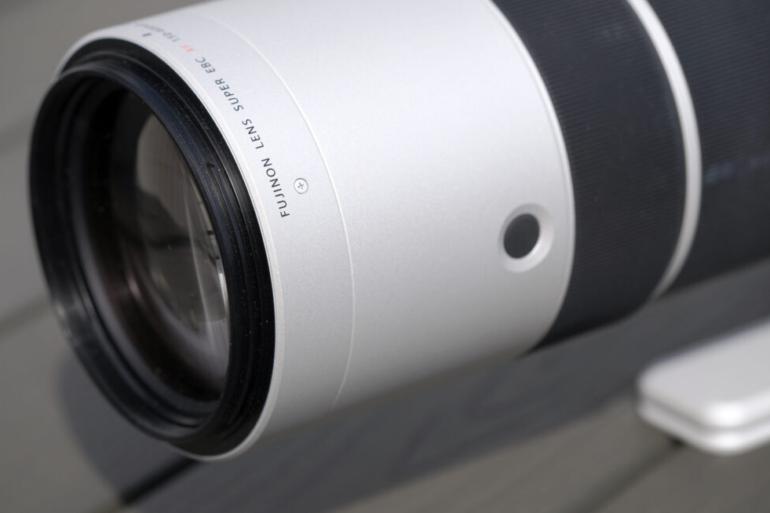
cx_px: 383
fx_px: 2588
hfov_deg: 16.9
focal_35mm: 121
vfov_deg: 11.3
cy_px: 255
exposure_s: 1/400
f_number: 5.6
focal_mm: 80
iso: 200
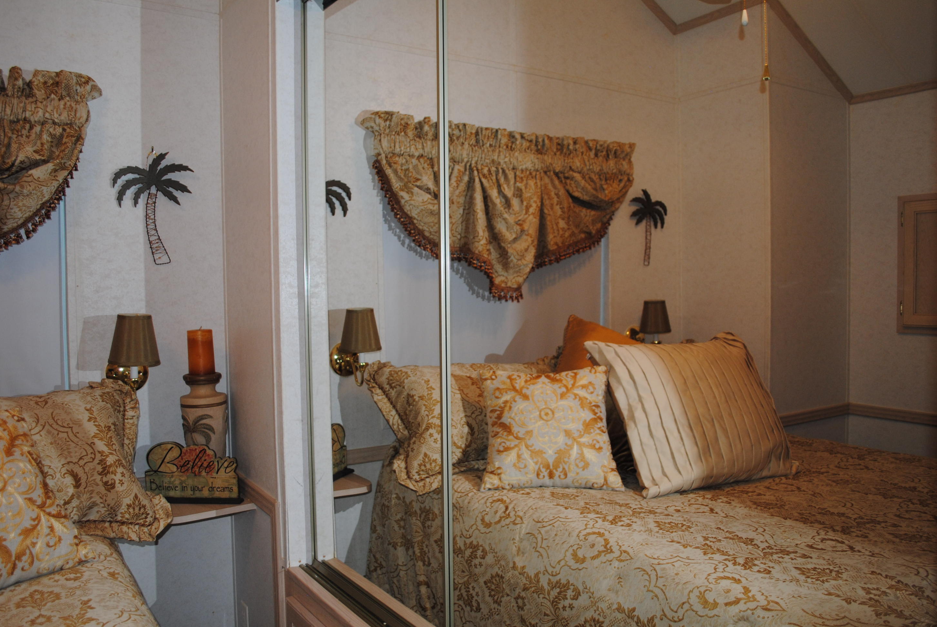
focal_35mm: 28
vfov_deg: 46.5
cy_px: 324
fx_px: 730
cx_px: 474
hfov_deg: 65.4
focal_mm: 18
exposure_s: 1/60
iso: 200
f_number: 3.5
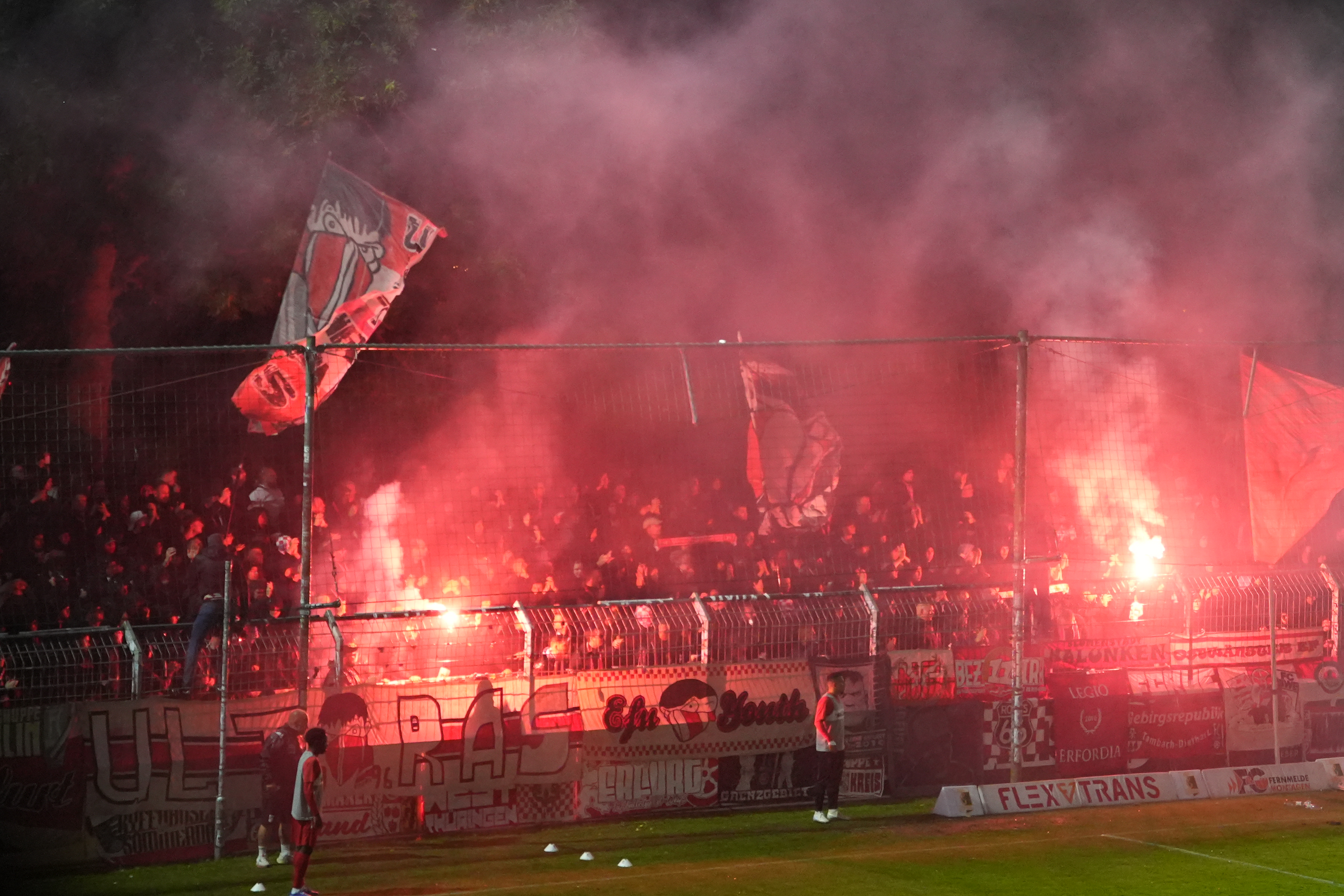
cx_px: 848
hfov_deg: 15.5
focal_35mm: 132
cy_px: 327
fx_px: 4928
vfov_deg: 10.4
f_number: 5
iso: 5000
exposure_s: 1/160
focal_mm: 68
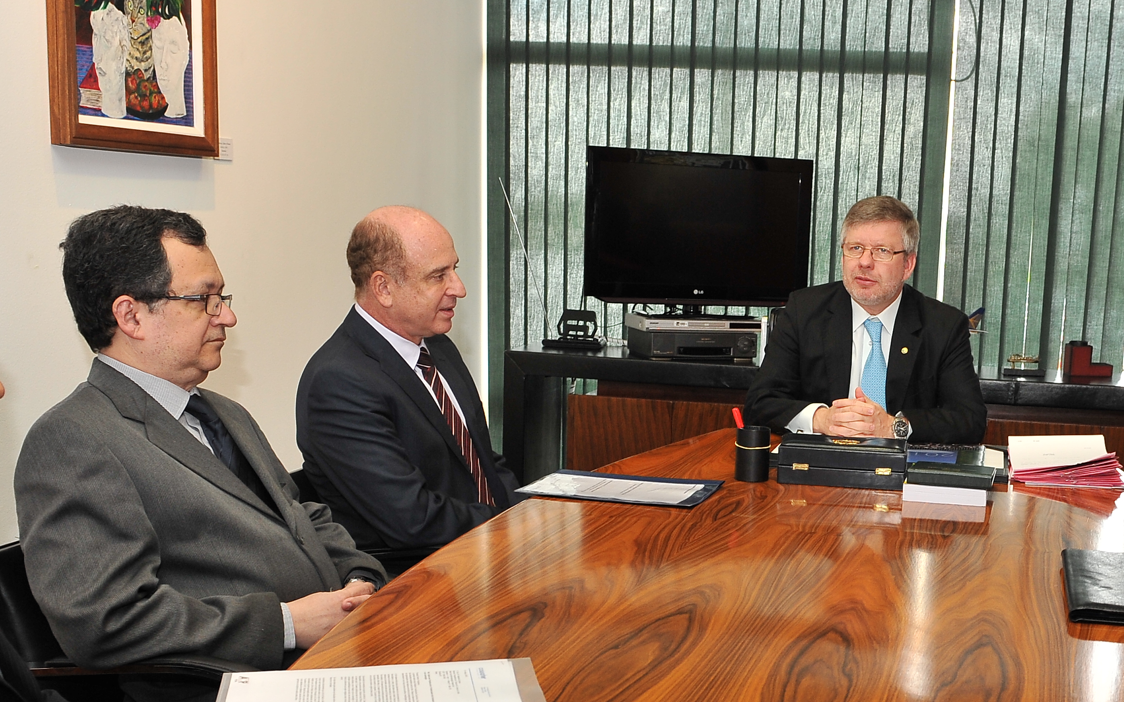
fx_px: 1378
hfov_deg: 43.5
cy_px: 519
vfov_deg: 28.2
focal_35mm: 45
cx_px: 781
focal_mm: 24
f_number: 5.6
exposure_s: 1/80
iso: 800
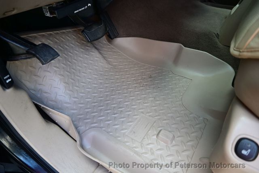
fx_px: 173
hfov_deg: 73.8
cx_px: 130
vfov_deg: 53.1
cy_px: 86
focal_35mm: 24
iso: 100
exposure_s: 1/40
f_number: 3.5
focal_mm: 16
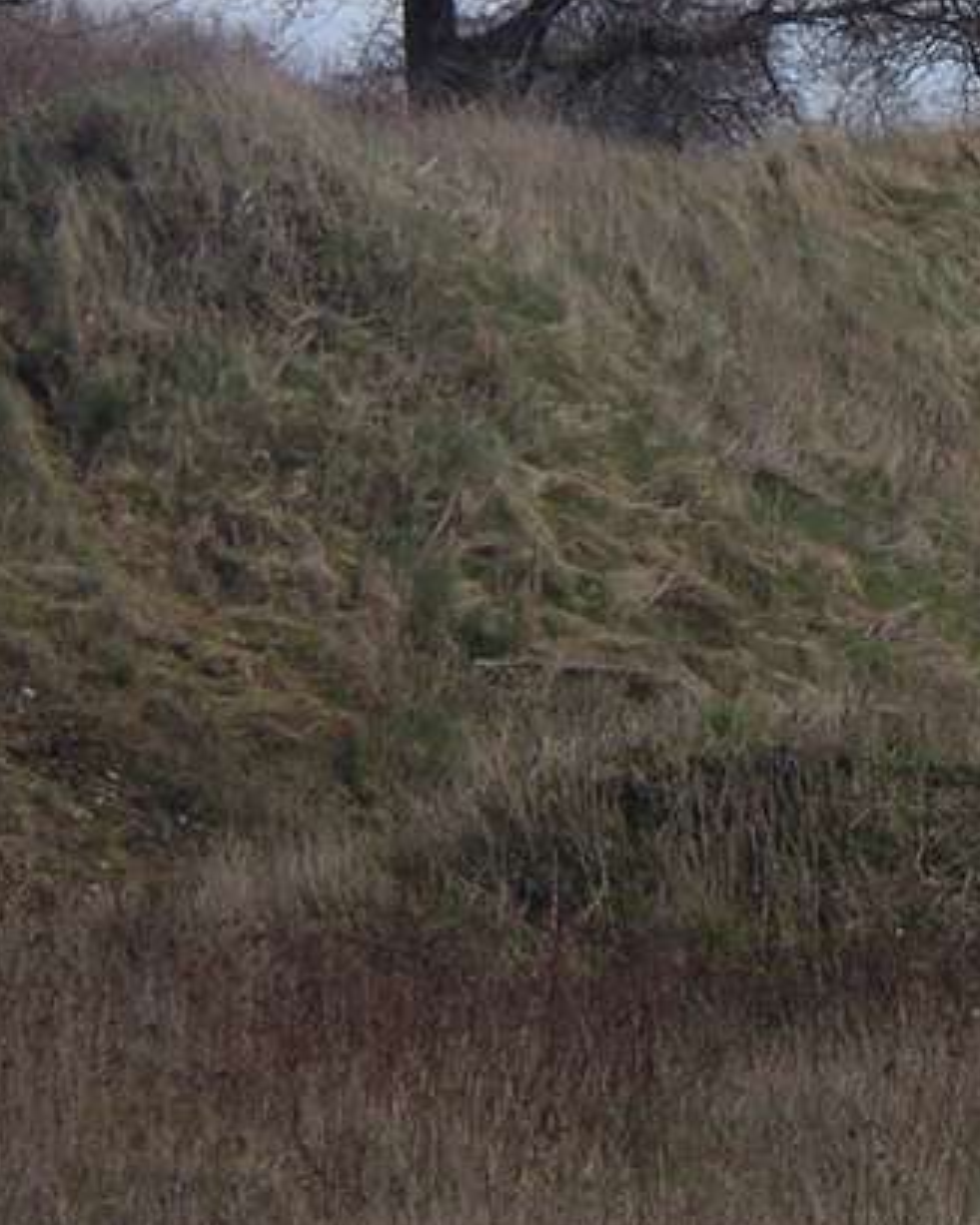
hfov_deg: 4.9
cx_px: 270
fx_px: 11533
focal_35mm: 318
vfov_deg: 6.1
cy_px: 18
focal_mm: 16
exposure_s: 1/640
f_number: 3.9
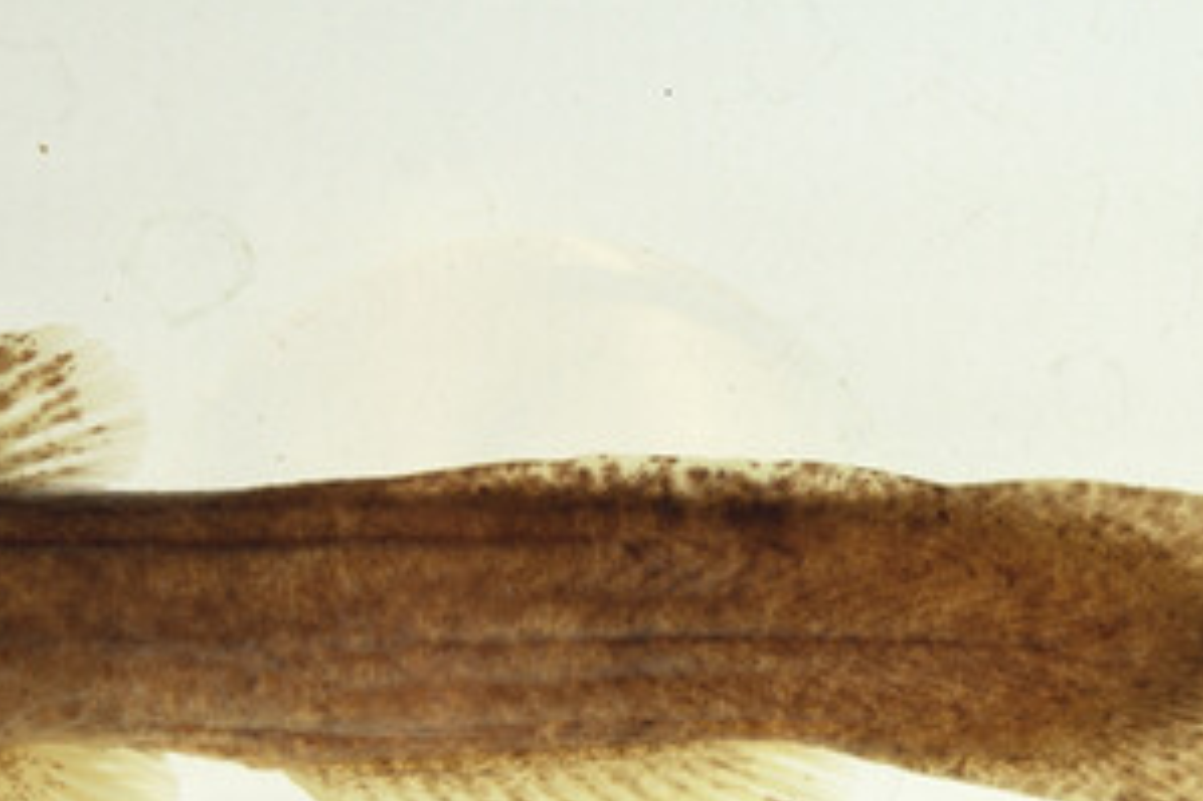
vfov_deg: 5.7
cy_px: 916
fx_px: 8049
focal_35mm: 241
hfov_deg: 8.5
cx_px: 1320
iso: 100
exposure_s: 1/200
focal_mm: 60
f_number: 10
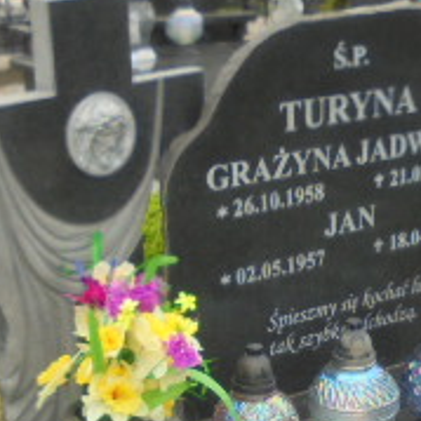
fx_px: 1128
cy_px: 379
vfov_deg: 20.7
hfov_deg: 21.1
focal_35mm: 82
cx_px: 282
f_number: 3.5
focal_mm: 4.6
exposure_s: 1/160
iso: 100
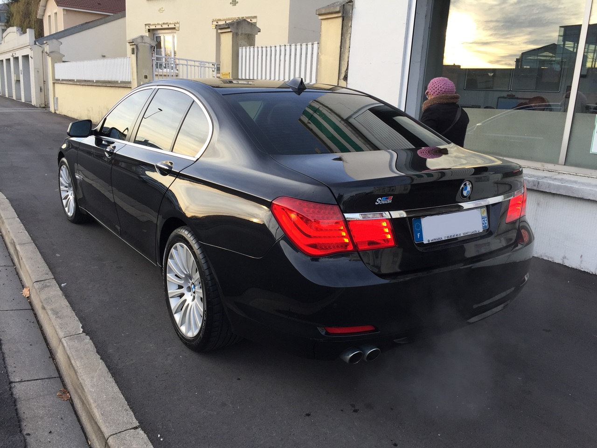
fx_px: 500
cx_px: 298
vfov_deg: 48.2
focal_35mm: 29
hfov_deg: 61.7
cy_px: 224
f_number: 2.2
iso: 32
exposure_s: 1/176
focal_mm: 4.15
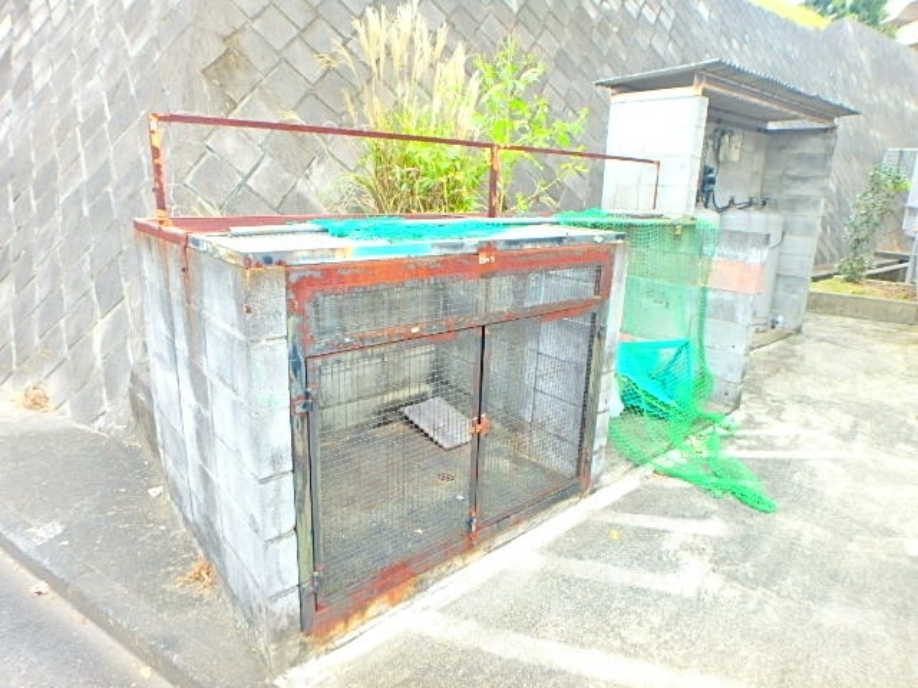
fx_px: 557
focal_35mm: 21
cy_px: 344
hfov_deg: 79.0
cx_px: 459
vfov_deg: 63.4
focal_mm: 3.7
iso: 200
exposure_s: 1/60
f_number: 3.5
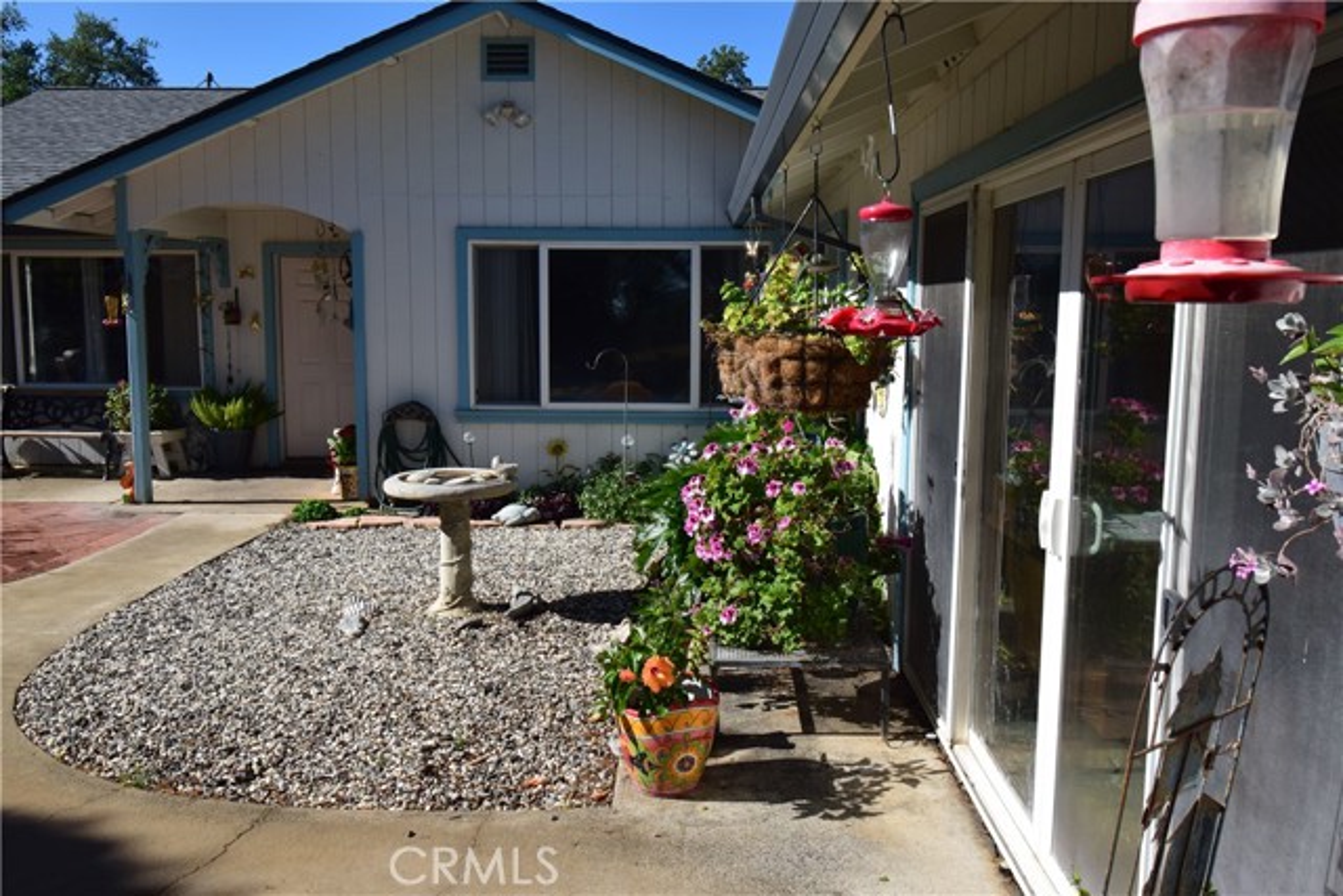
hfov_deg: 61.9
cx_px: 672
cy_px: 448
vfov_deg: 43.6
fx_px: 1119
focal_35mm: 30
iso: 360
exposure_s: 1/500
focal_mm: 20
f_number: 11
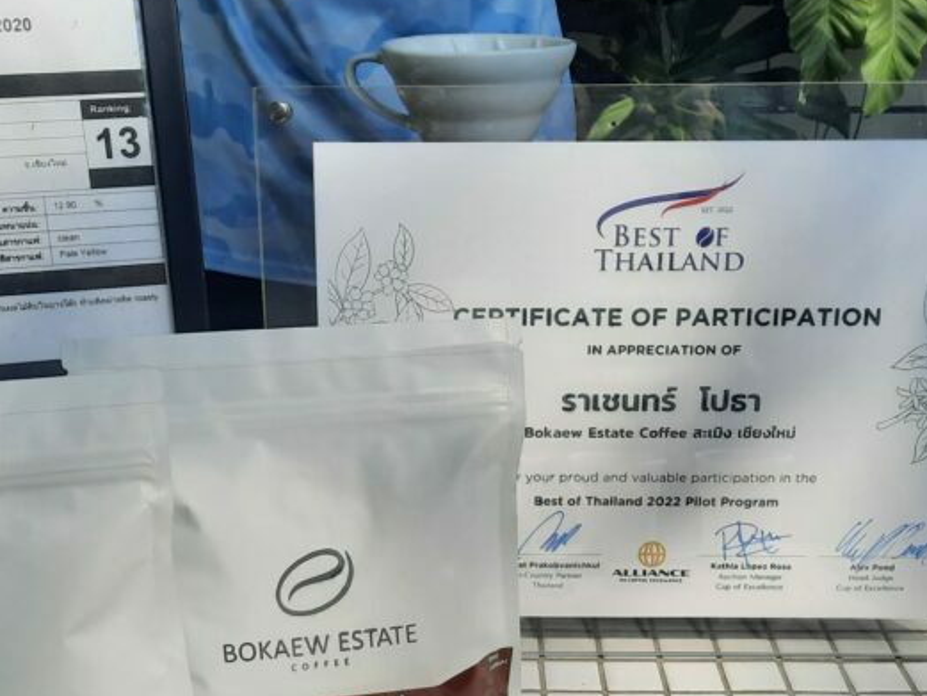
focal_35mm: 48
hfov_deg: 39.6
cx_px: 404
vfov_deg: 29.8
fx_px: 1286
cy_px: 527
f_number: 2
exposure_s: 1/634
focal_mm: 4.6
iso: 32
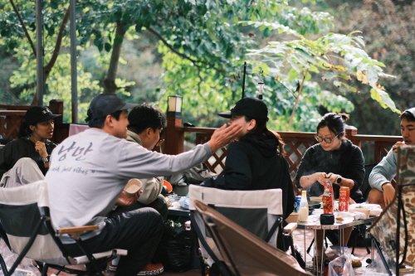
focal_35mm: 84
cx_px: 208
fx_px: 968
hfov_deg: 24.2
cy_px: 138
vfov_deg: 16.3
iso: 250
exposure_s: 1/850
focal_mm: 56
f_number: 1.4
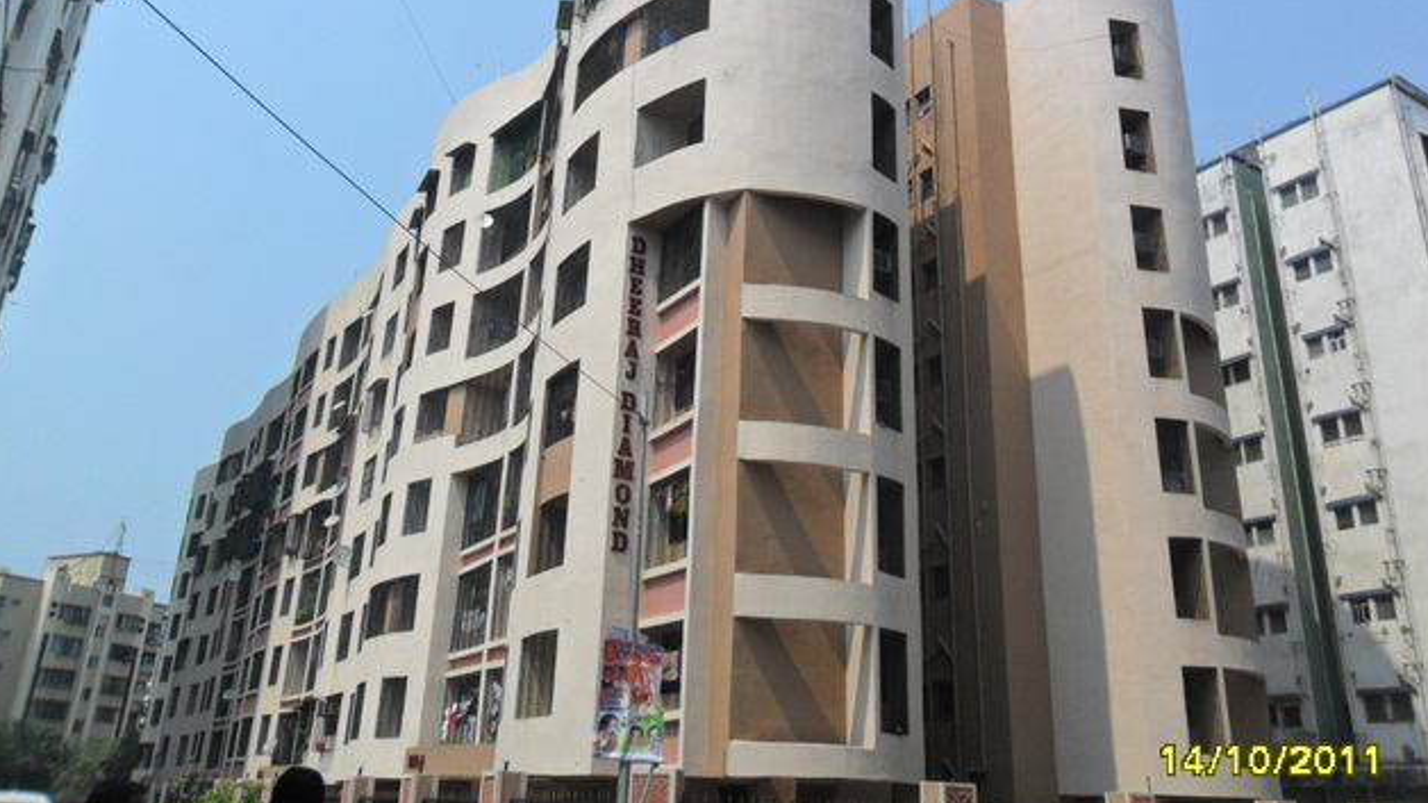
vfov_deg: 38.8
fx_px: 1136
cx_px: 721
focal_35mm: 30
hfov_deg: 64.3
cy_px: 318
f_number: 8.9
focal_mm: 4.9
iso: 100
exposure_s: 1/250
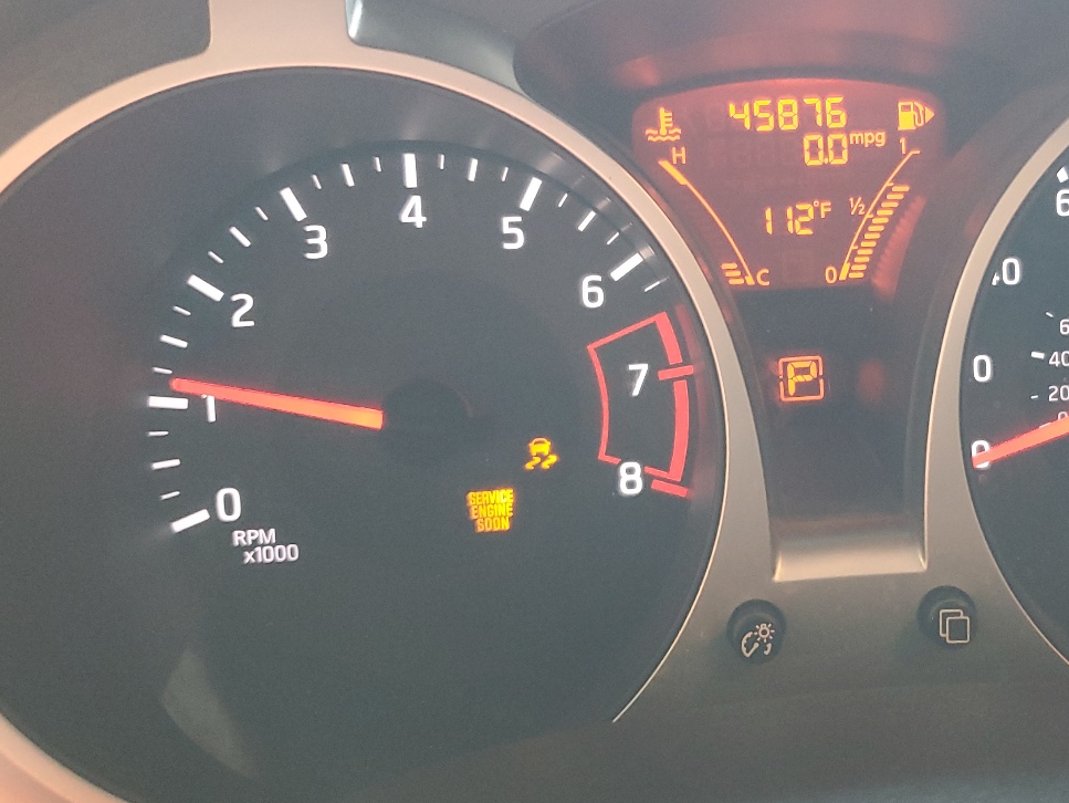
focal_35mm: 43
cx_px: 829
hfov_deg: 42.2
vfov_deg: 33.6
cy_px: 338
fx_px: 1328
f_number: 1.5
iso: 217
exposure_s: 1/60.2
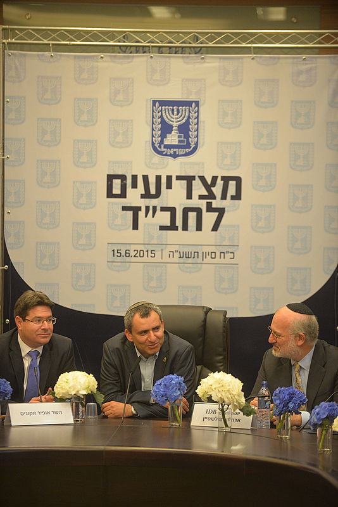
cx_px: 169
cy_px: 254
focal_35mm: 155
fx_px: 2181
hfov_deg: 8.9
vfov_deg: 13.2
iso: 2000
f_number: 2.8
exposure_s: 1/125
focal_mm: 155
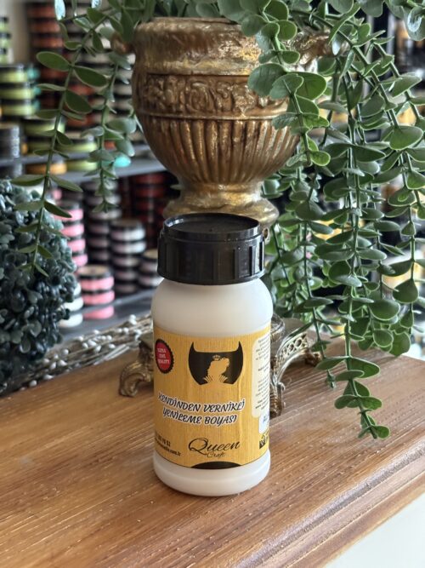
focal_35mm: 52
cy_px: 284
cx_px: 212
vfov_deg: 36.8
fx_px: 852
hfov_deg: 28.0
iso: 320
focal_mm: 5.96
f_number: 1.6
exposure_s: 1/32
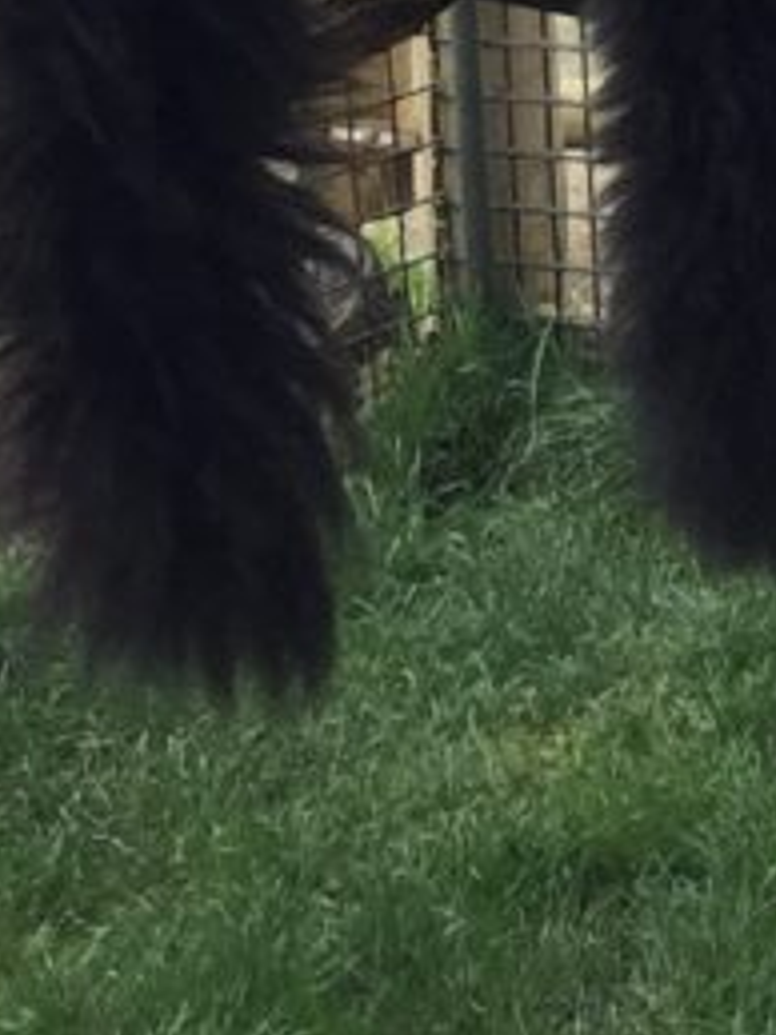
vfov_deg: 10.1
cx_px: 1692
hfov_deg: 8.1
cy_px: -1391
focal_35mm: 172
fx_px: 5145
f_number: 2.2
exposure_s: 1/191
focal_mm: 4.15
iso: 32
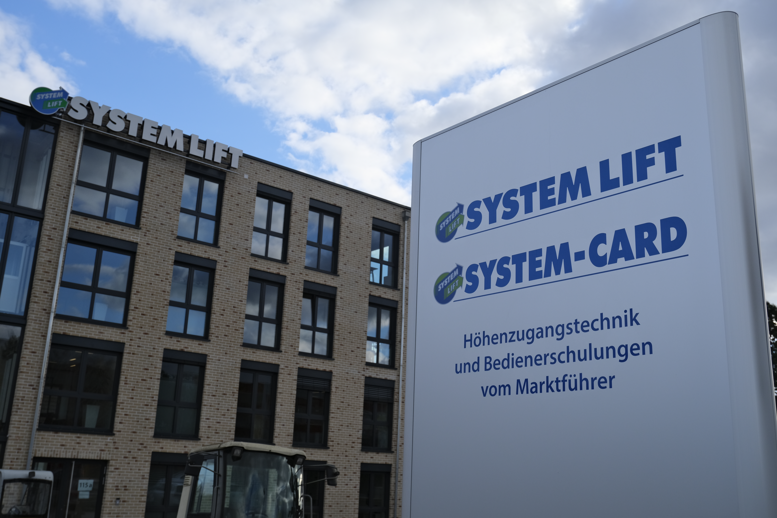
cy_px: 259
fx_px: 755
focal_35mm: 35
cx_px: 388
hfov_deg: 54.4
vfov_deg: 37.9
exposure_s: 1/680
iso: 320
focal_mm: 23.5
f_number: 5.6
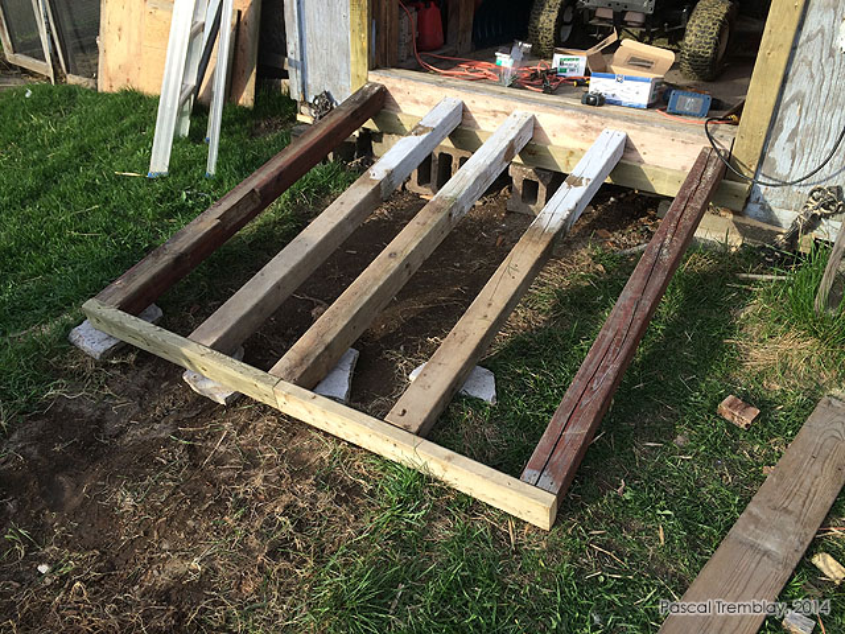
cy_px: 317
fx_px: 732
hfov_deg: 60.0
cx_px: 422
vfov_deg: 46.8
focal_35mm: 30
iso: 32
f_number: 2.2
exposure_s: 1/451
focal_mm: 4.12
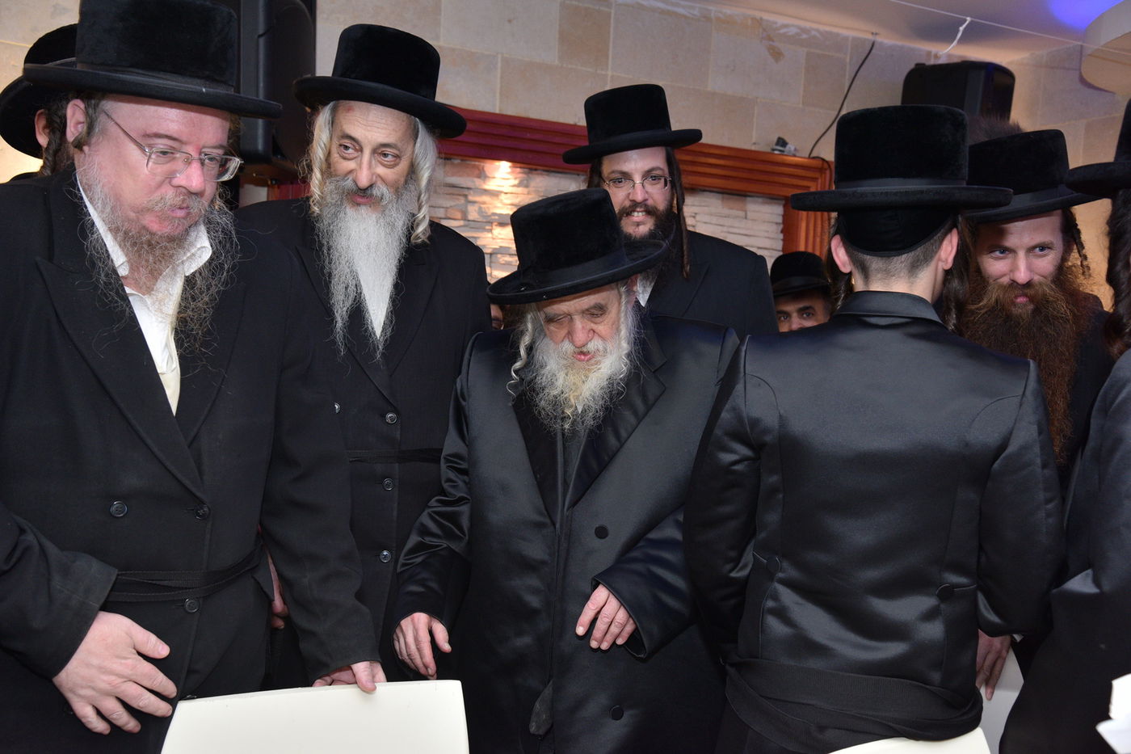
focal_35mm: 38
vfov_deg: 35.0
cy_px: 377
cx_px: 566
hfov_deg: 50.7
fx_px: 1194
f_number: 5
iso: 1250
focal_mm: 38
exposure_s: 1/160
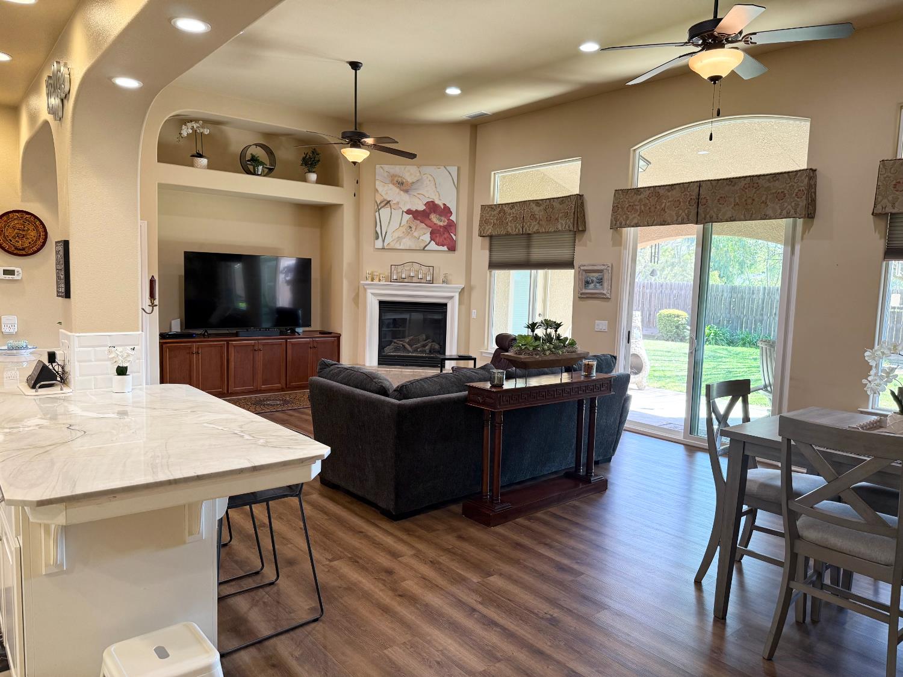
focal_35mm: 24
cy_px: 338
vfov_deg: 56.8
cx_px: 452
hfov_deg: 71.6
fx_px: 626
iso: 250
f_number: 1.78
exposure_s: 1/120
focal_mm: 6.76
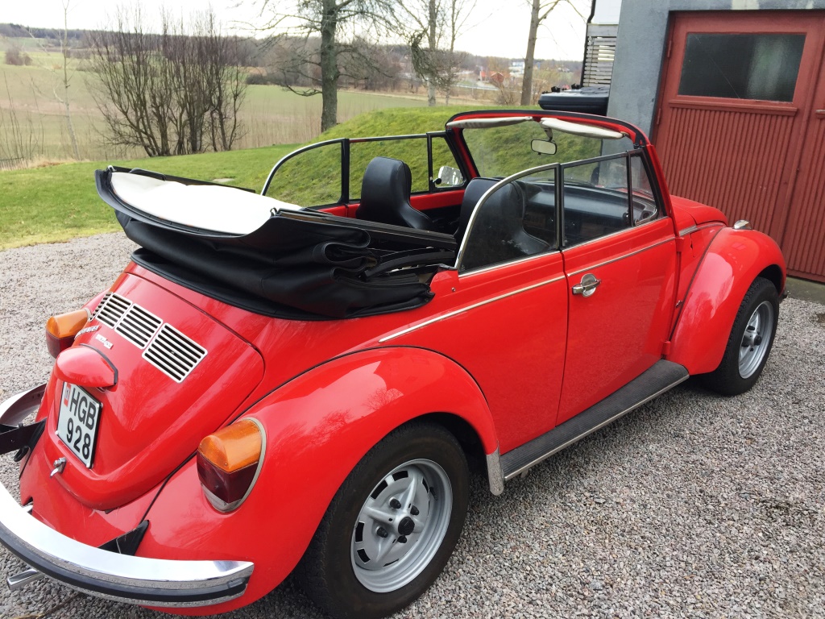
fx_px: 691
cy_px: 310
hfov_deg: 61.7
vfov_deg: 48.2
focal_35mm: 29
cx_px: 412
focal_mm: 4.15
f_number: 2.2
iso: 32
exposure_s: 1/341
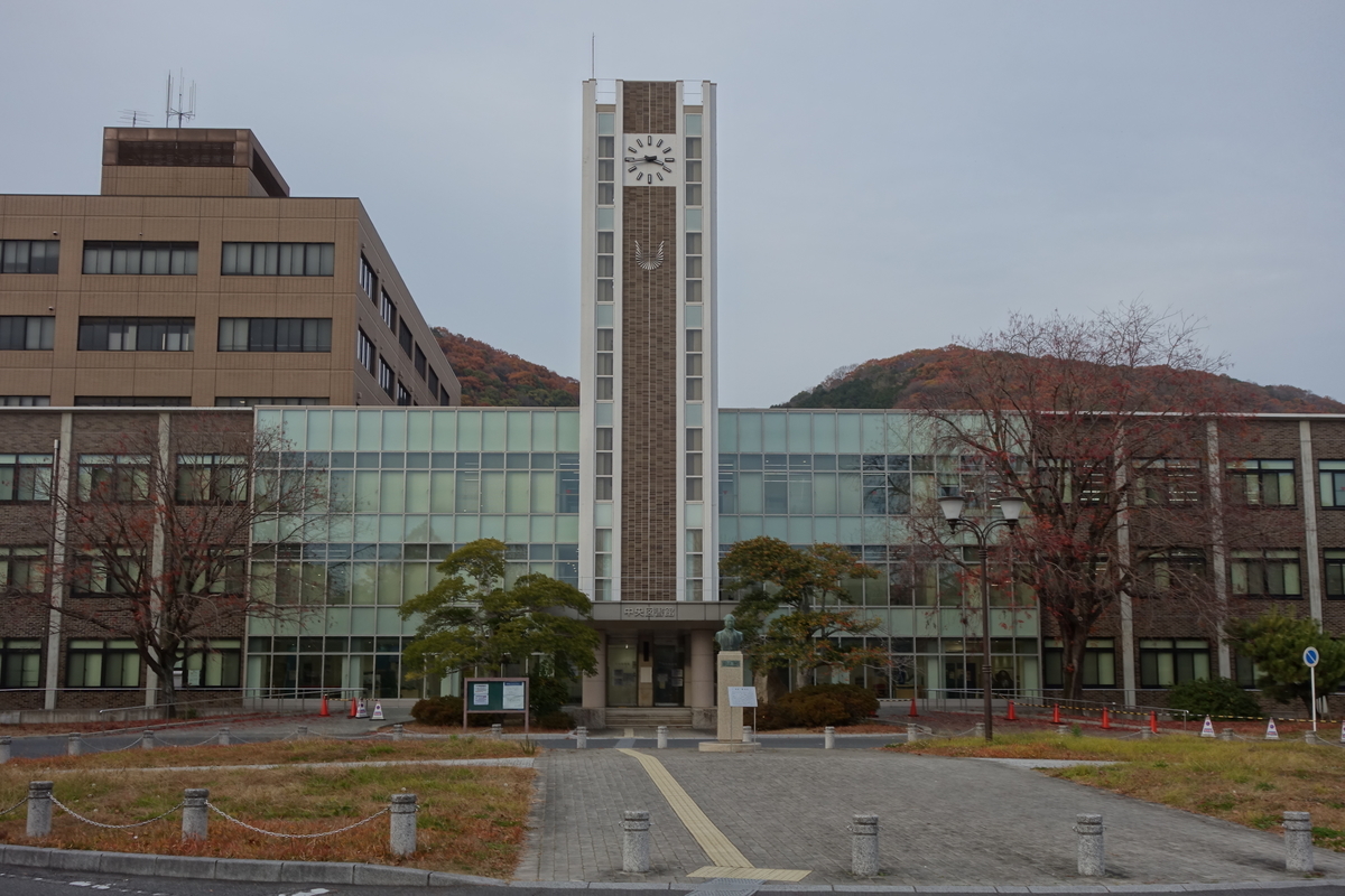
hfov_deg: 46.4
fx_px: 1569
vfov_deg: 31.9
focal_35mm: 42
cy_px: 448
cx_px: 672
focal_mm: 15.45
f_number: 5.6
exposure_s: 1/125
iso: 125
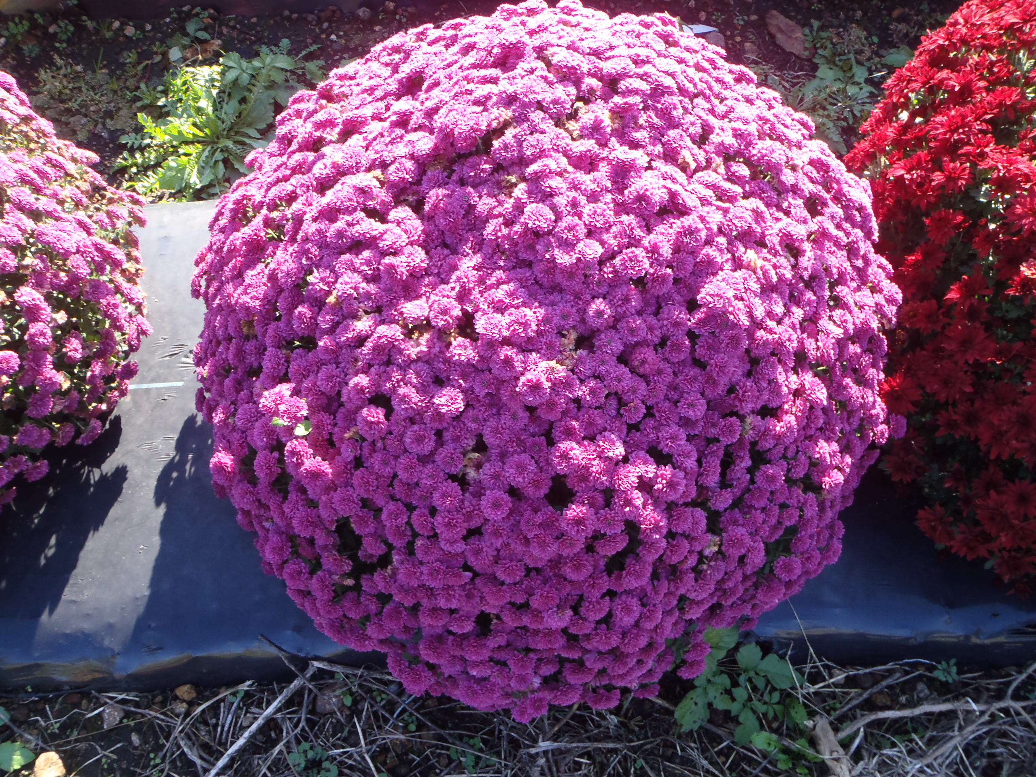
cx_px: 518
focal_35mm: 28
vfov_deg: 49.7
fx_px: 838
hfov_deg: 63.4
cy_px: 388
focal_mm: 5
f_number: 4.5
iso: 80
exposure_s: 1/60
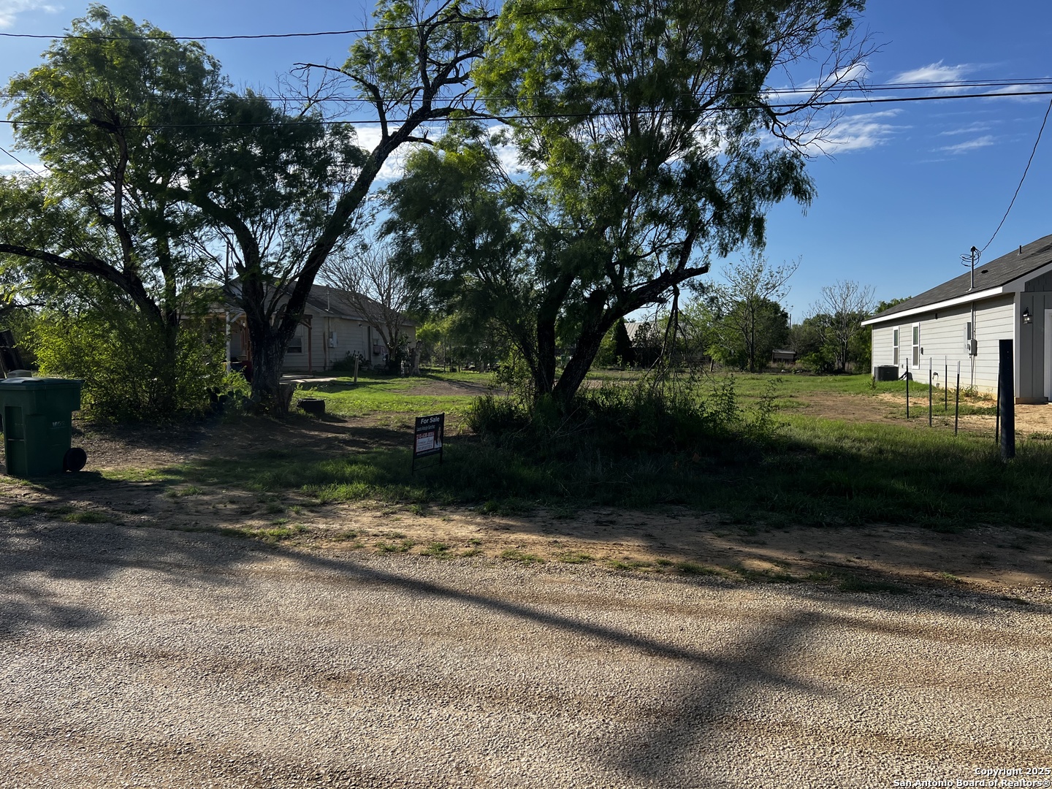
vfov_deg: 53.1
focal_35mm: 26
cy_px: 394
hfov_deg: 67.3
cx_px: 526
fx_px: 790
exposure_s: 1/2915
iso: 50
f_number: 1.5
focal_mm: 5.7
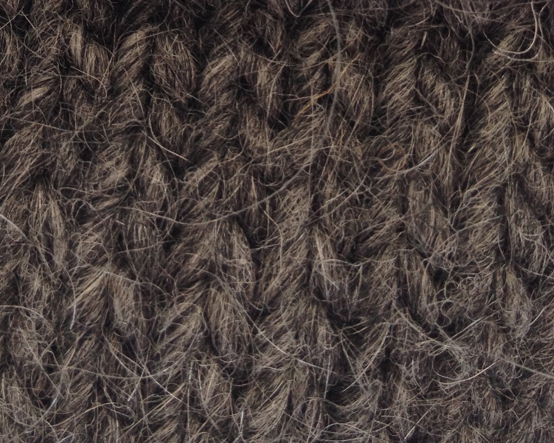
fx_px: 1377
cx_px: 137
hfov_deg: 22.5
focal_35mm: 84
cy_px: -179
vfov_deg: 16.9
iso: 50
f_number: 2.4
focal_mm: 4.28
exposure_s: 1/120
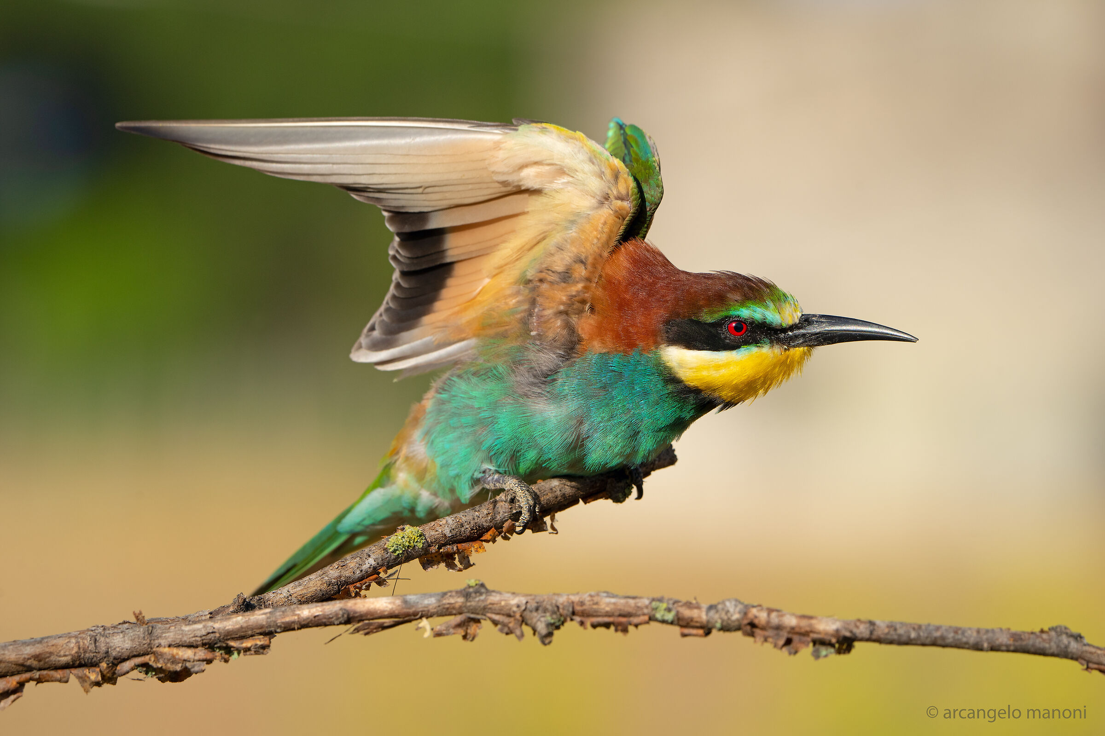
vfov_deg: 2.7
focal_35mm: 500
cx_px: 552
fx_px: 15346
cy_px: 368
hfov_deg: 4.1
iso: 500
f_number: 11
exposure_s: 1/640
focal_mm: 500
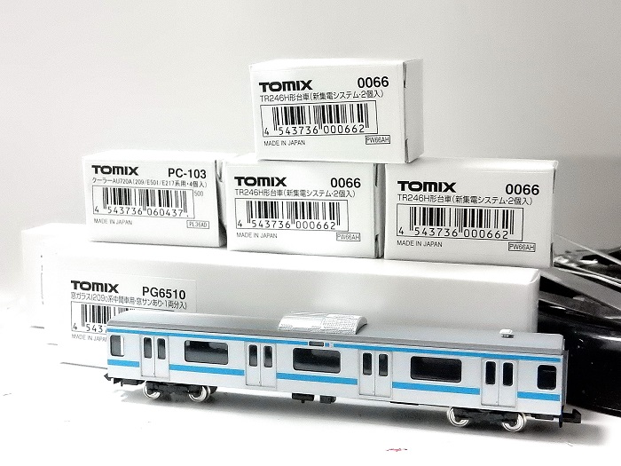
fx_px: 915
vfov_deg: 28.6
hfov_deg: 37.5
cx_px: 310
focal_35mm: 51
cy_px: 233
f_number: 4.5
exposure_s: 1/30
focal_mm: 9
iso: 3200
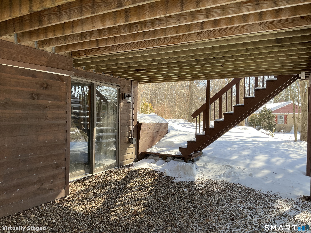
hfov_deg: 61.7
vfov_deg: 48.2
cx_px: 156
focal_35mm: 29
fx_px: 261
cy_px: 116
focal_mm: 3
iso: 25
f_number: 1.8
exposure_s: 1/333
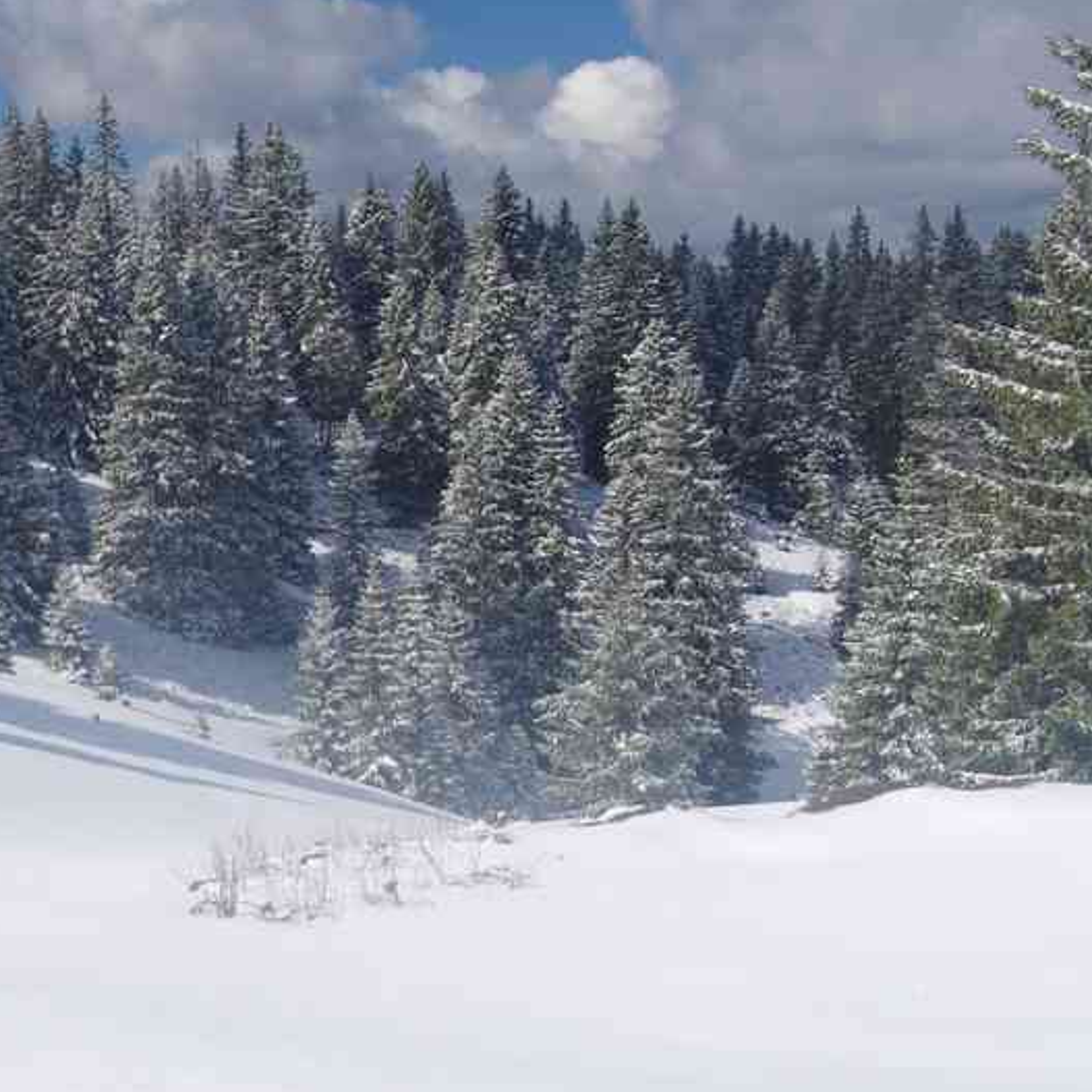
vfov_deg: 29.5
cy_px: 613
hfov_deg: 28.9
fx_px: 2070
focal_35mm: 58
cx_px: 223
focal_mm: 24
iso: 200
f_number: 11
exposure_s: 1/125
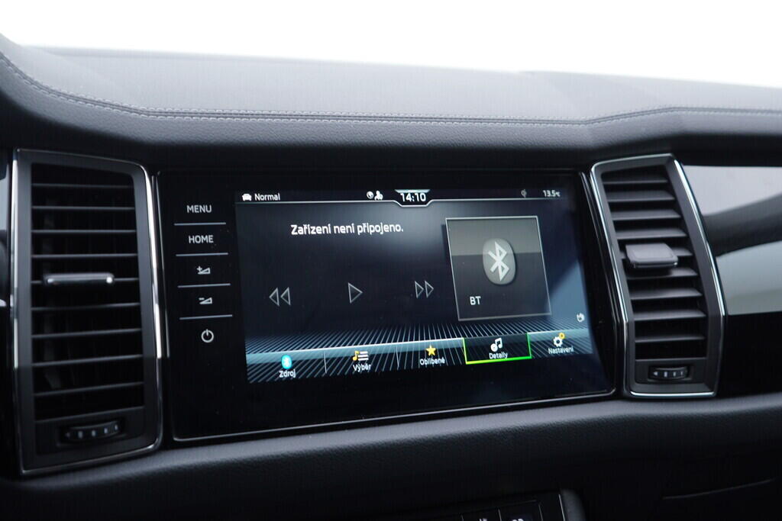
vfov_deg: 36.9
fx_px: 782
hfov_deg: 53.1
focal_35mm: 36
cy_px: 260
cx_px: 391
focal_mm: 24
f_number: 2.8
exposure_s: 1/40
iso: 160
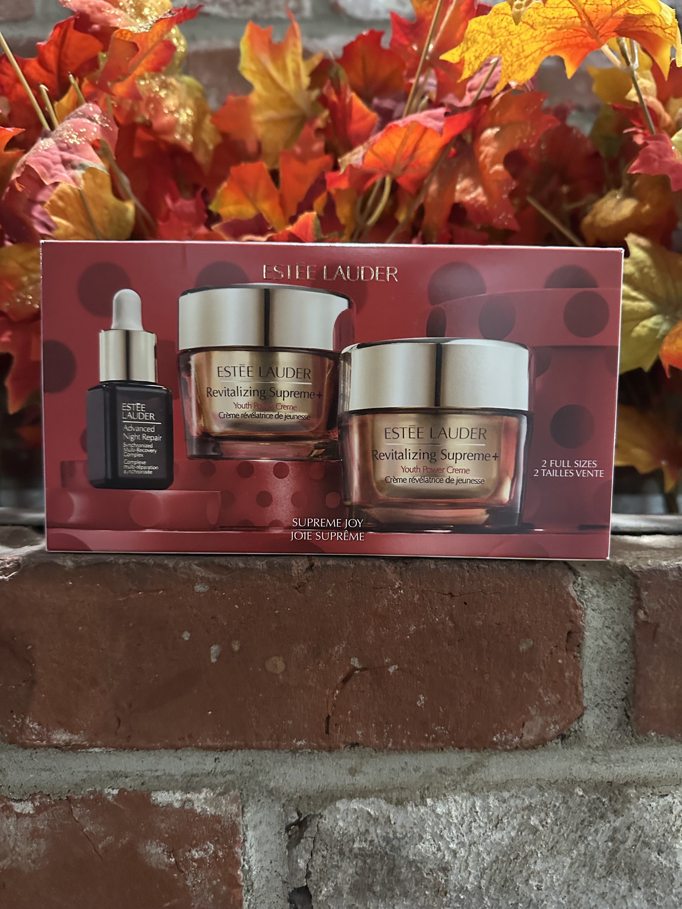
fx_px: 630
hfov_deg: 56.8
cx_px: 341
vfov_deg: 71.6
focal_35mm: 24
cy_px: 454
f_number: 1.78
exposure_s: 1/30
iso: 800
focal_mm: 6.86
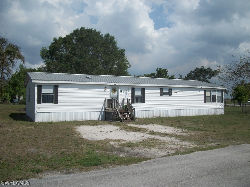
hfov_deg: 56.8
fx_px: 231
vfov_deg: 44.2
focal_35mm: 32
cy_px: 94
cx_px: 125
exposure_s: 1/500
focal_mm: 5.7
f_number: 8.8
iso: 80
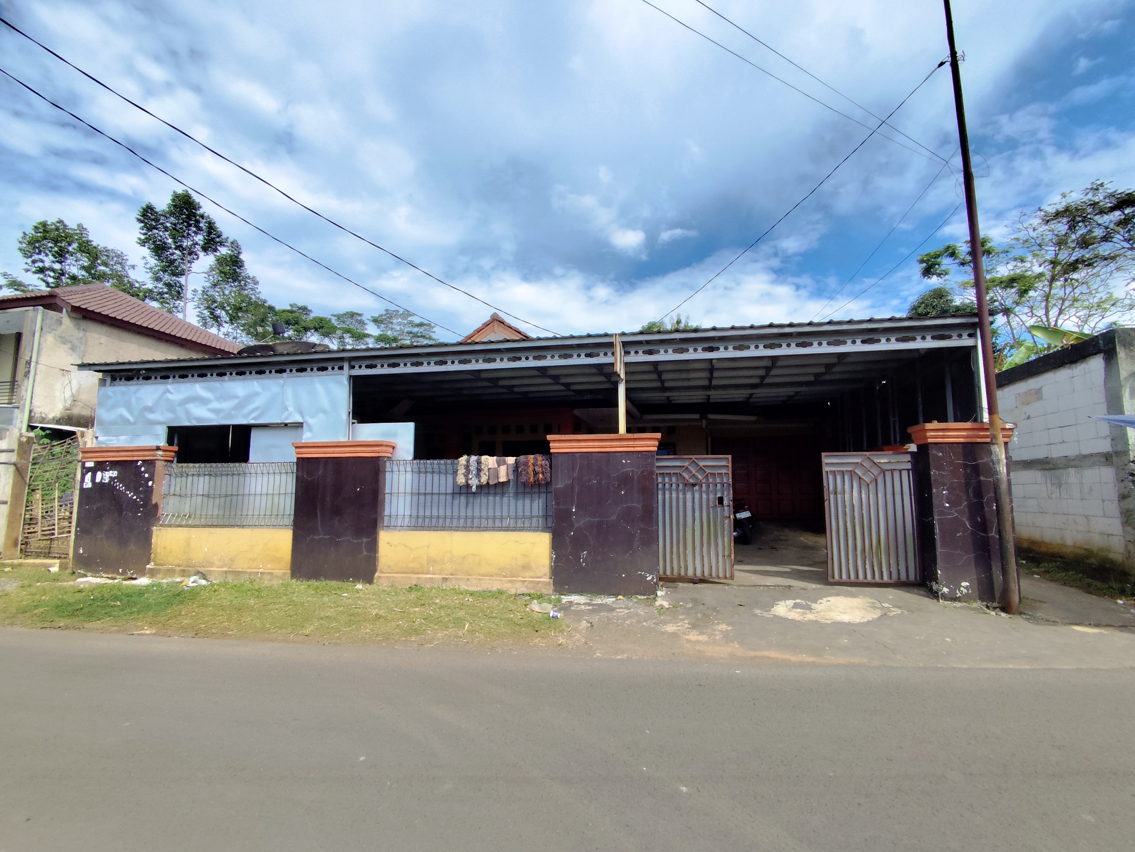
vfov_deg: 78.2
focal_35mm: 16
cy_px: 426
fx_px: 525
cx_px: 568
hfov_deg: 94.5
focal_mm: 1.65
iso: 50
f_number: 2.2
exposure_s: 1/2087
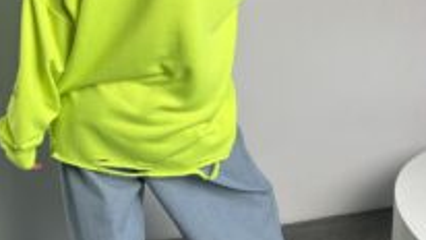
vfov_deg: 22.8
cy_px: 50
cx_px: 192
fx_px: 588
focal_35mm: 52
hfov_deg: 39.8
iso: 32
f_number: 1.5
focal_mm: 5.7
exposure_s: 1/149
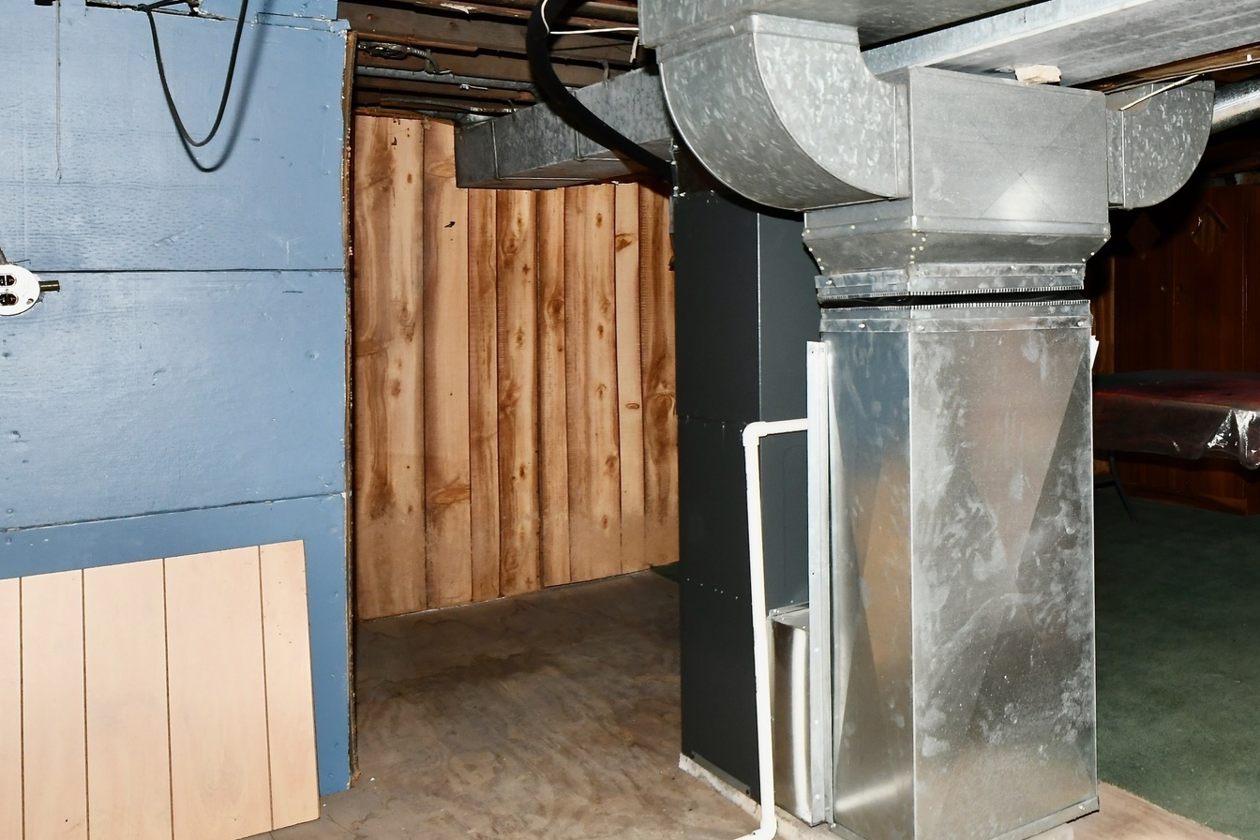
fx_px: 1120
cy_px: 320
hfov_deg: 53.5
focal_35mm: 32
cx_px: 1064
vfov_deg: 40.9
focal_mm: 14
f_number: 6.3
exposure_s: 1/60
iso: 640
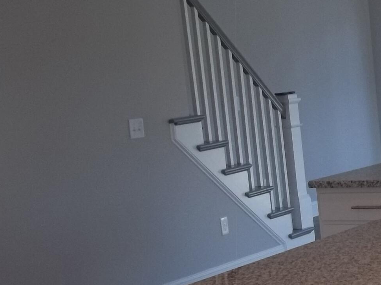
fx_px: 1089
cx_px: 437
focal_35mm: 99
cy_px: 263
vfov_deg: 14.8
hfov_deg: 18.9
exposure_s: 1/60
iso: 64
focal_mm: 5.7
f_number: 2.9
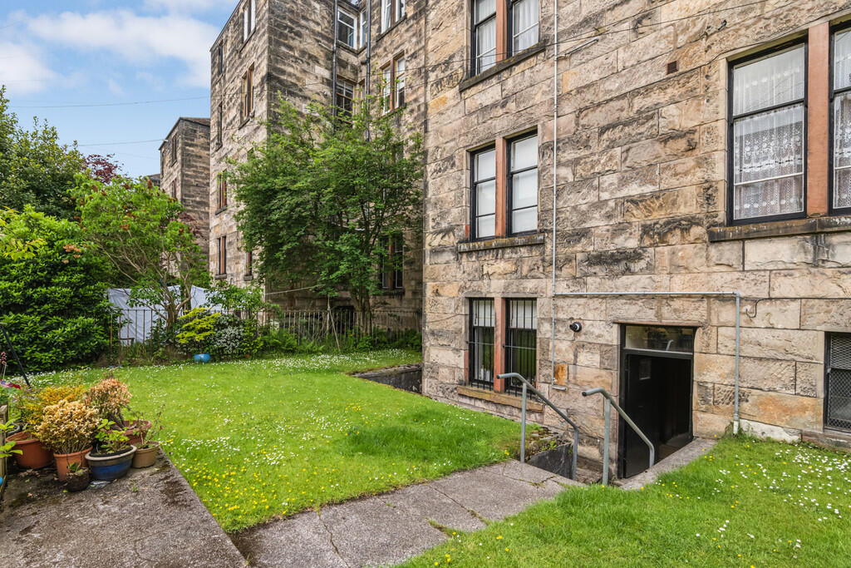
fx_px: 378
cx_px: 426
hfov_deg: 96.7
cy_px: 284
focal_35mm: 16
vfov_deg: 73.8
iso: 400
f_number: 8
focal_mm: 16
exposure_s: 1/100
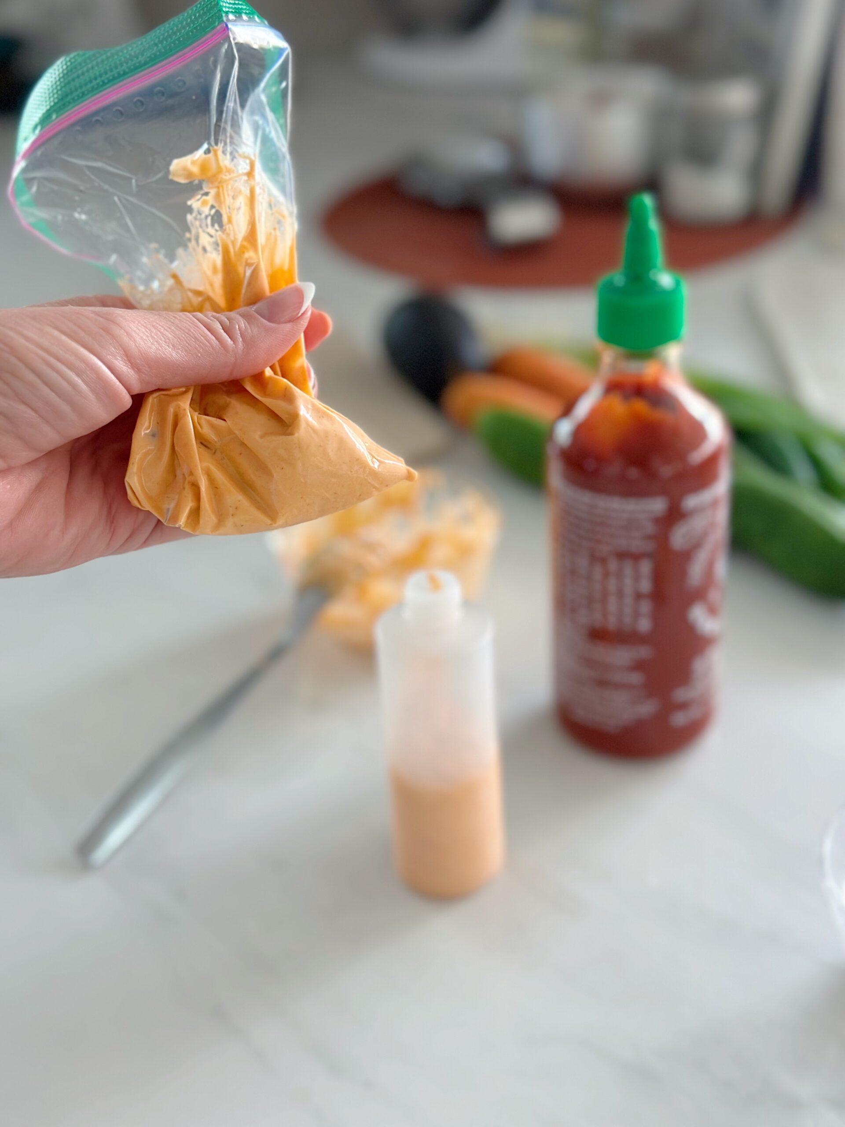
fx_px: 1562
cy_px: 564
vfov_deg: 39.7
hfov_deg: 30.3
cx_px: 422
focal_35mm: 48
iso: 125
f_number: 1.78
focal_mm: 6.86
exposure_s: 1/89
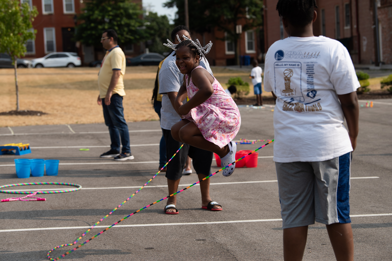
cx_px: 196
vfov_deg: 14.4
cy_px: 130
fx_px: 1035
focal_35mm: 95
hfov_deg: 21.5
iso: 200
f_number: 5
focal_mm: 95
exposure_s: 1/1250
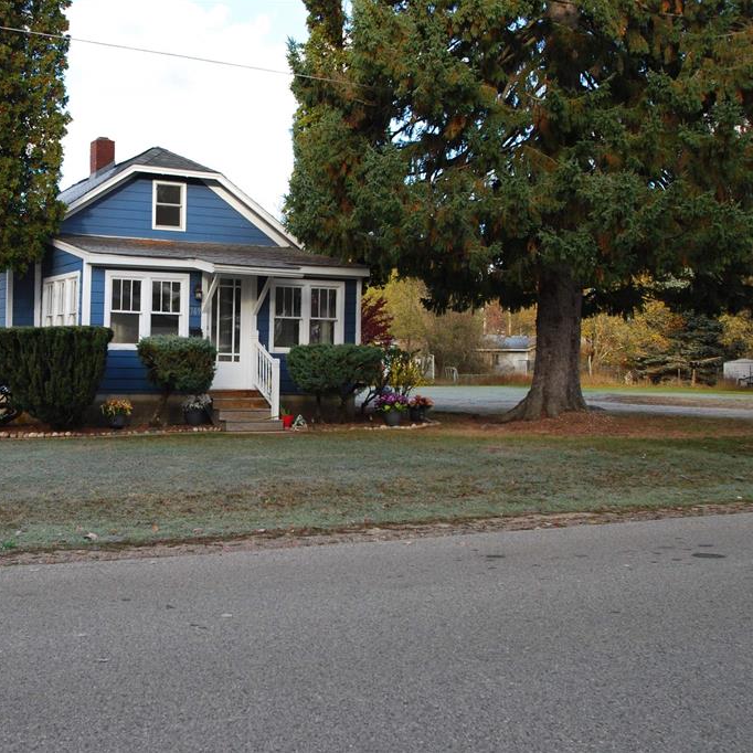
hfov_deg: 36.1
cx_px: 205
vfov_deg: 36.8
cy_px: 377
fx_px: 1132
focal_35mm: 46
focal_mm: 24
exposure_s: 1/125
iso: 180
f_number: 5.6
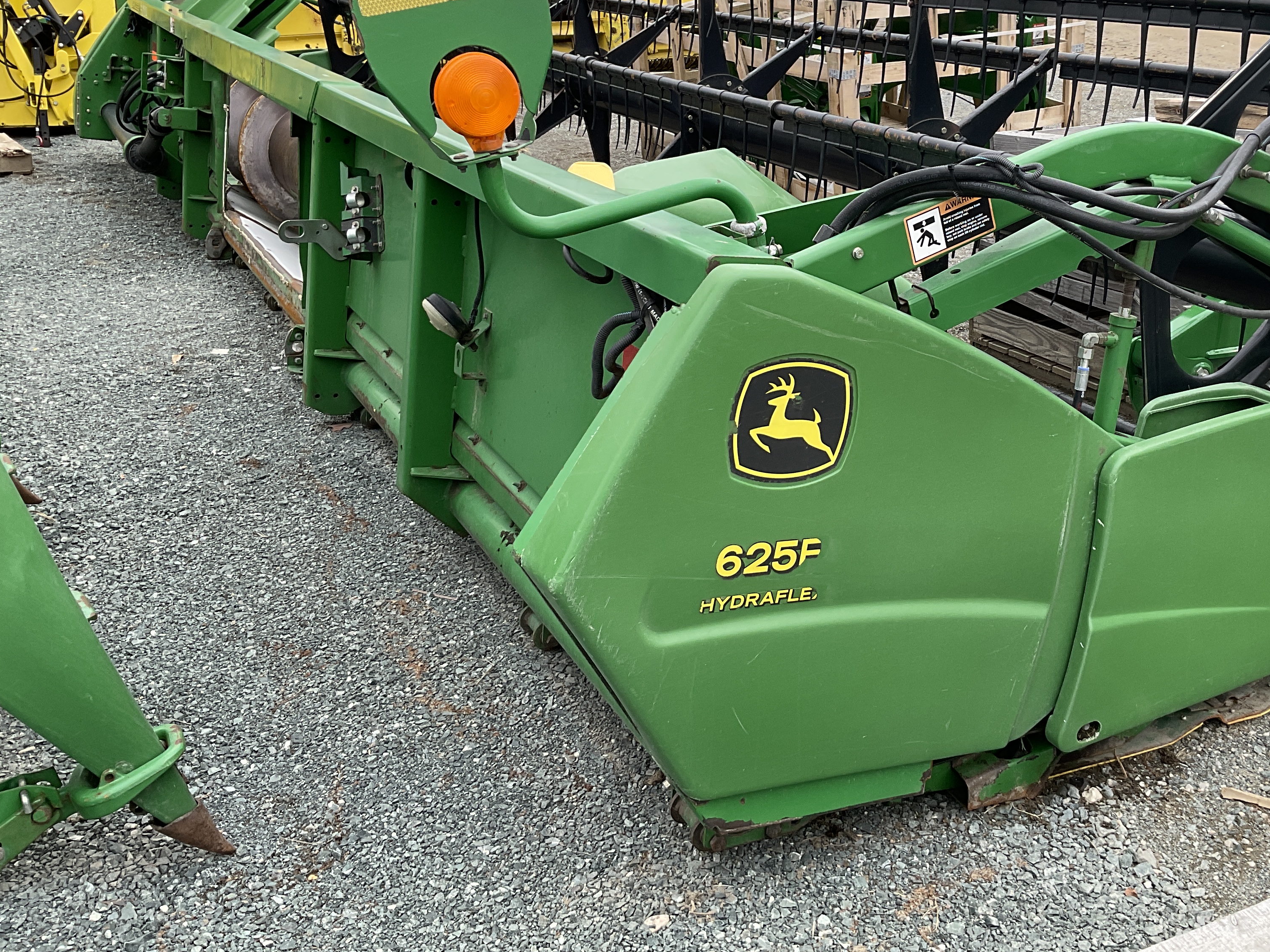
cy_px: 345
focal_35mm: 39
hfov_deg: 47.1
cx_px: 845
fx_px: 1431
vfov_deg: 36.6
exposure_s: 1/781
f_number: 1.8
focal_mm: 3
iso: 16
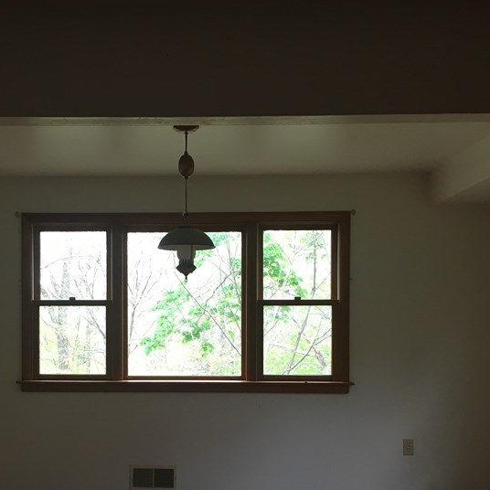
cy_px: 342
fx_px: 785
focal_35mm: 49
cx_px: 167
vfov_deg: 34.2
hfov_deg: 34.4
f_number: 2.2
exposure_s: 1/30
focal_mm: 4.15
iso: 32
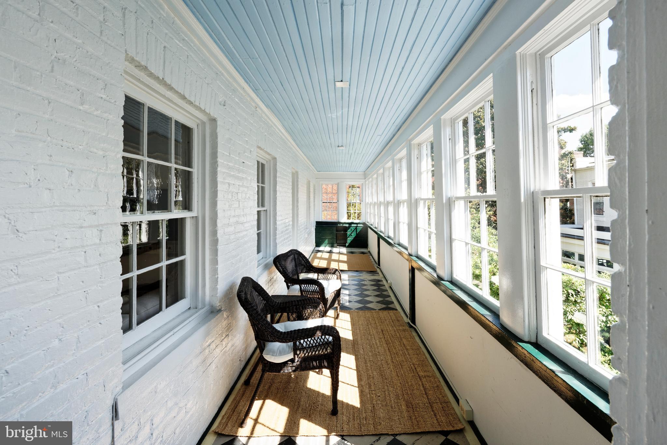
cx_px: 334
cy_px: 222
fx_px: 259
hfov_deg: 104.2
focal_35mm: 14
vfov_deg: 81.2
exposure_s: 1/40
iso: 250
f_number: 14
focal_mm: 14
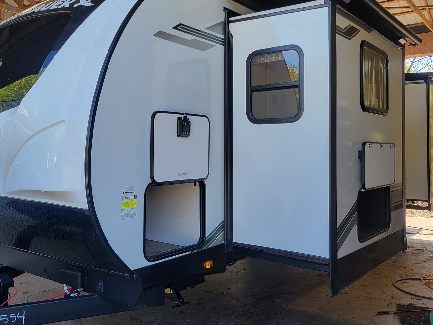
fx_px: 450
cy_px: 135
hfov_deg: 51.1
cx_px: 179
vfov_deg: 39.6
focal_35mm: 36
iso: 40
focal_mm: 5.4
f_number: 1.8
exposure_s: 1/242
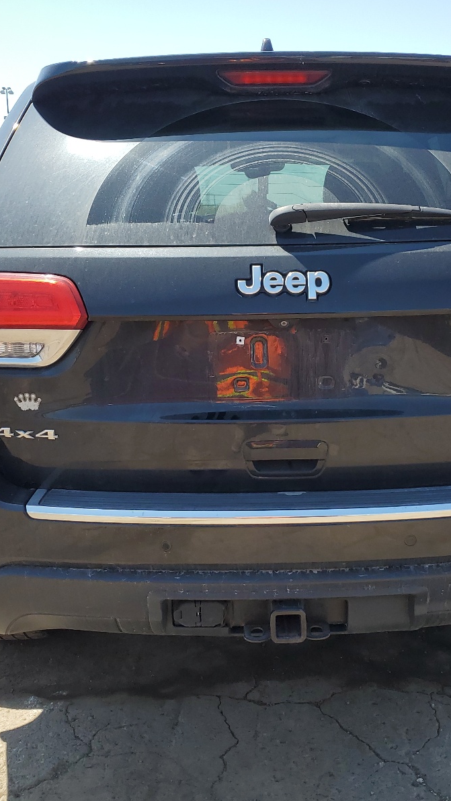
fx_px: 808
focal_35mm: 38
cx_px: 281
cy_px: 400
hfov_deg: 31.1
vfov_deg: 52.8
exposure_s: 1/1429
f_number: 1.5
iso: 50
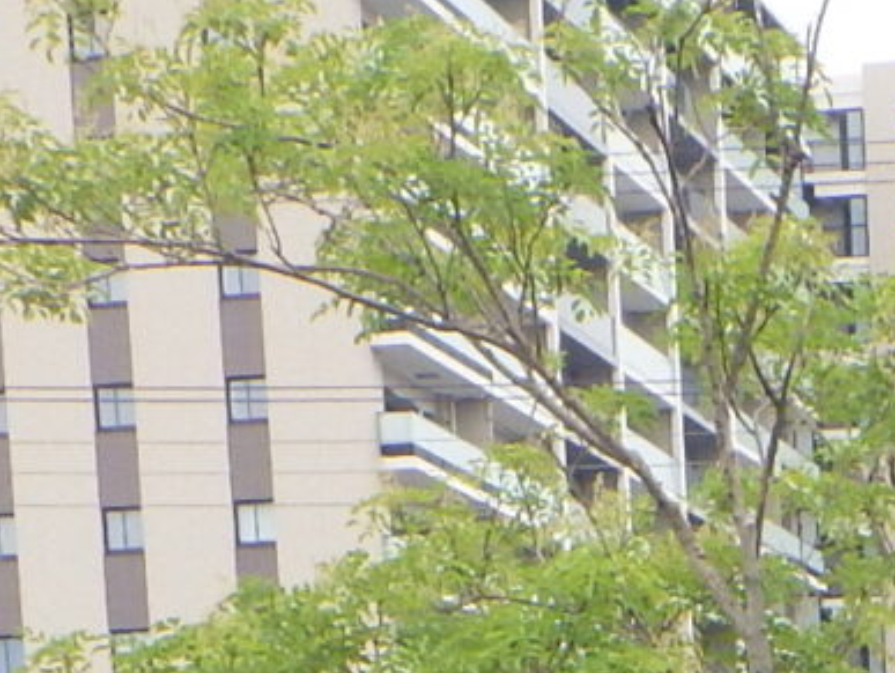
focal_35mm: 148
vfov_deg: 8.8
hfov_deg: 12.7
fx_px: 3830
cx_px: 1295
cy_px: 1772
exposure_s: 1/320
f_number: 4.2
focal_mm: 5
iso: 250
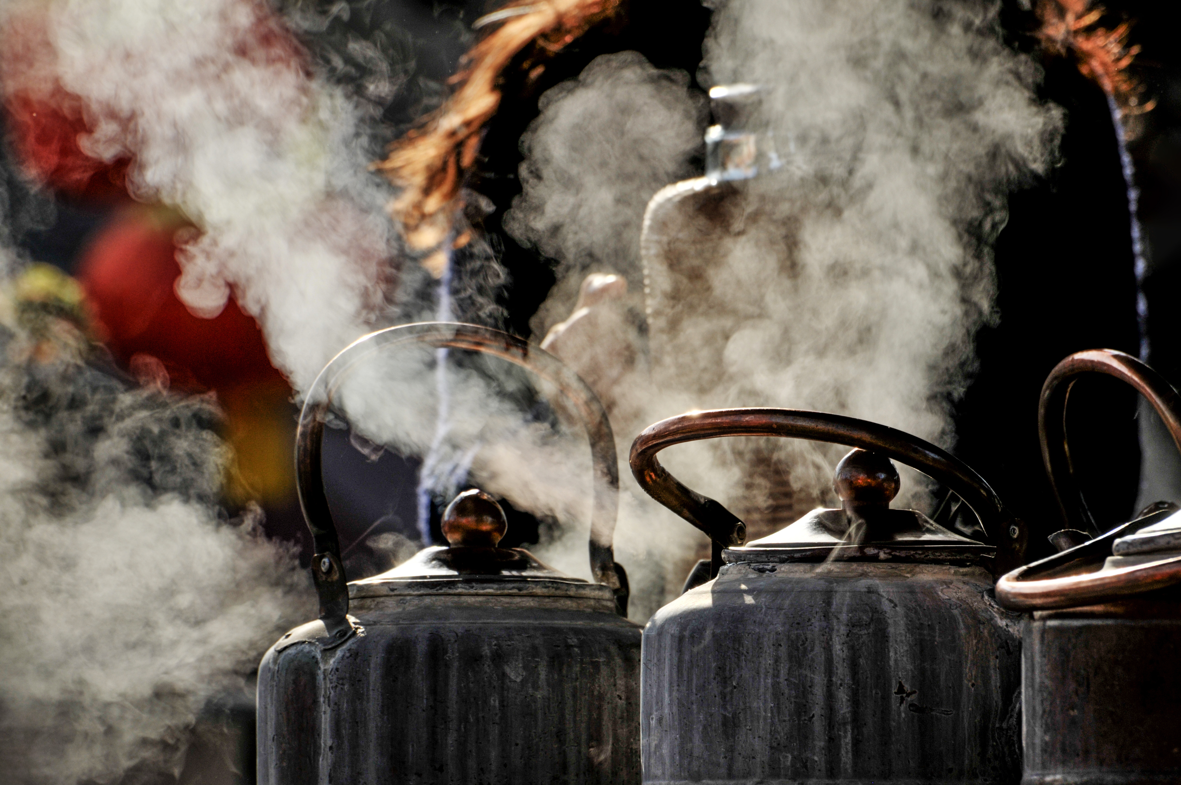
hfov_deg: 5.5
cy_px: 392
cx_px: 590
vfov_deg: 3.7
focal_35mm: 375
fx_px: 12287
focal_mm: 250
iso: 160
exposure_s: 1/200
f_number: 10
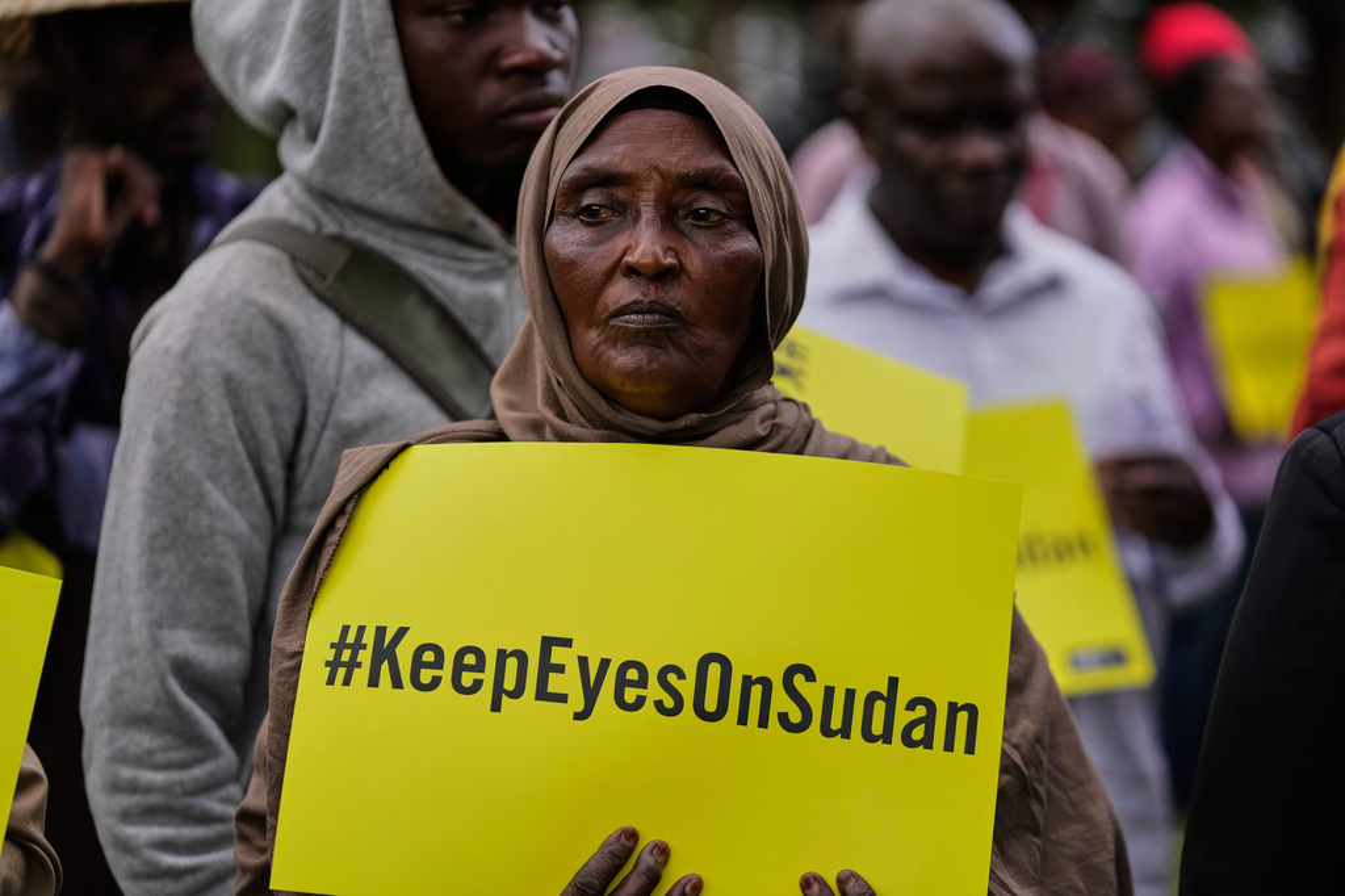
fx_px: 4220
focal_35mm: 113
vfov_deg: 12.1
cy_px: 448
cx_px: 672
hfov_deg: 18.1
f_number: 2.8
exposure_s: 1/4000
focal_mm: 113
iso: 640
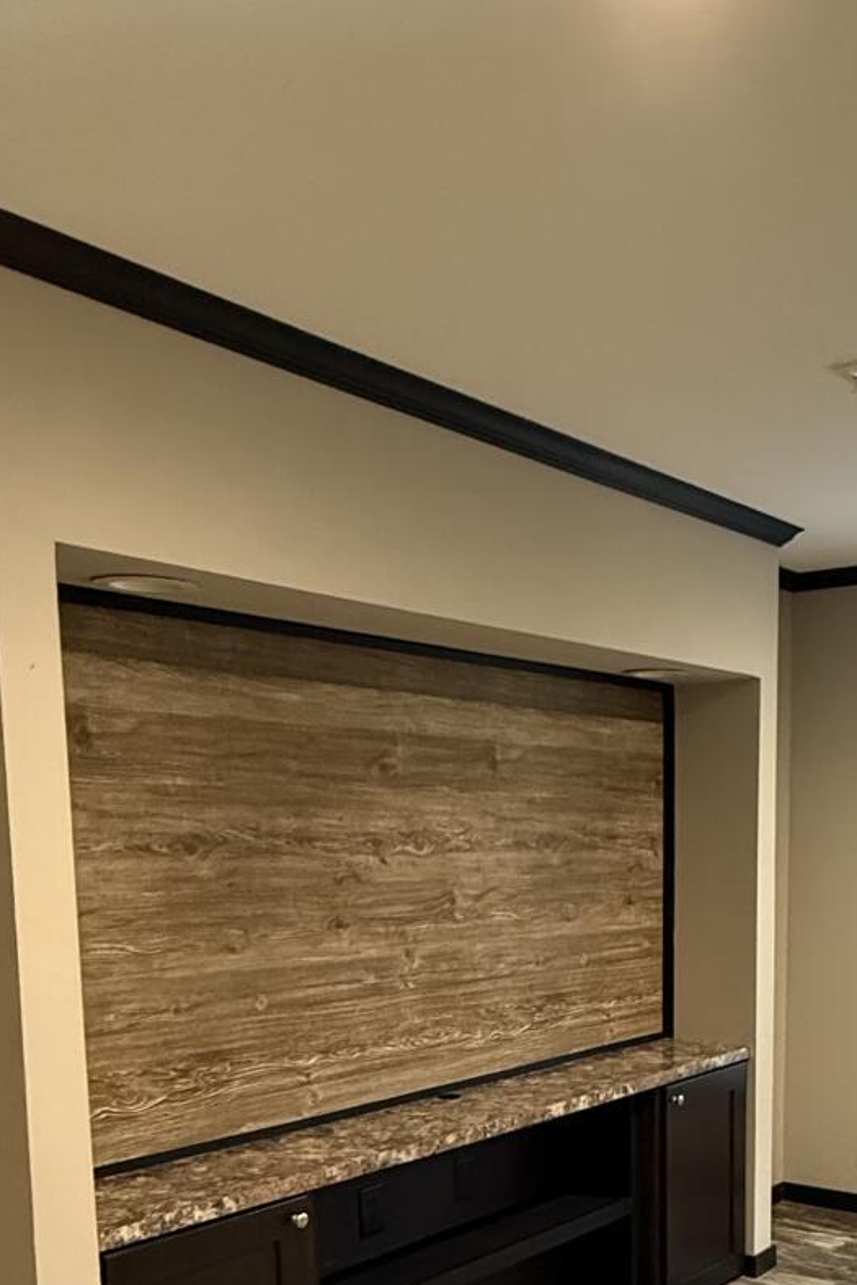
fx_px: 1321
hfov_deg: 35.2
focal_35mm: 37
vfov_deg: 49.2
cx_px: 632
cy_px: 1007
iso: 640
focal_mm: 2.22
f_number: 2.2
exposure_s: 1/60
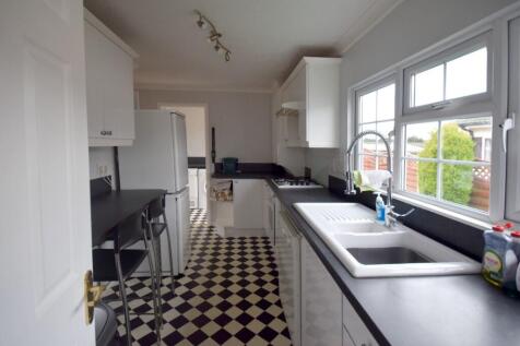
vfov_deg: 72.0
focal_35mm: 16
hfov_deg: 95.0
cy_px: 173
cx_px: 260
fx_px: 238
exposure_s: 1/100
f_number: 5
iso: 400
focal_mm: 11
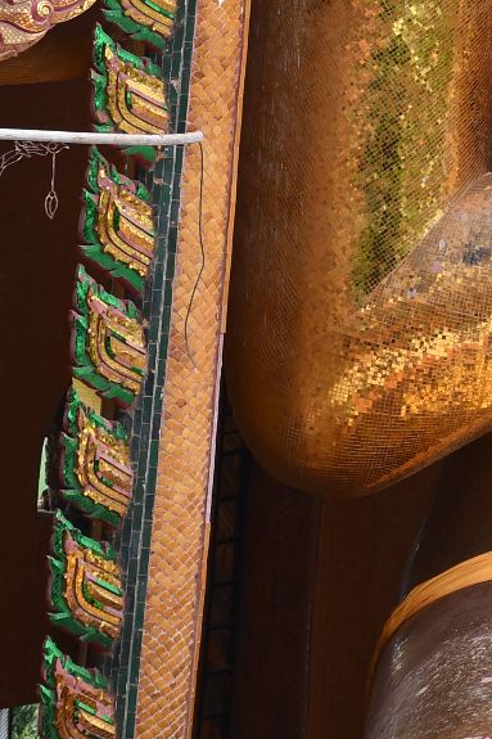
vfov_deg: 6.8
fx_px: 6133
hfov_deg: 4.6
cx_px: 783
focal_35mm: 299
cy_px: -334
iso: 200
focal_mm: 56
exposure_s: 1/250
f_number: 7.1
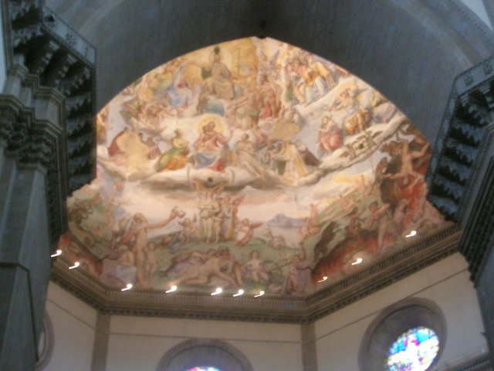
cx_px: 247
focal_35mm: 73
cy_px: 186
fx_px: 1042
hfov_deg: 26.7
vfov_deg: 20.2
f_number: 3.8
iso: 200
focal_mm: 11.1
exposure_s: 1/3.7
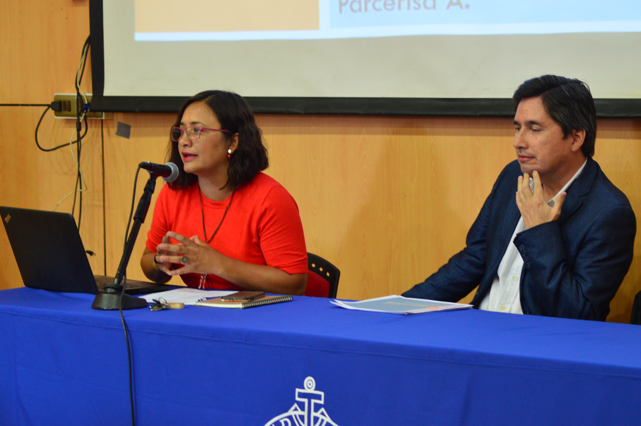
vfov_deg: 13.0
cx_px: 320
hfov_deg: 19.5
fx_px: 1868
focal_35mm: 105
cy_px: 213
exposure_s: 1/30
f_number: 5.6
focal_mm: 70
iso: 1250
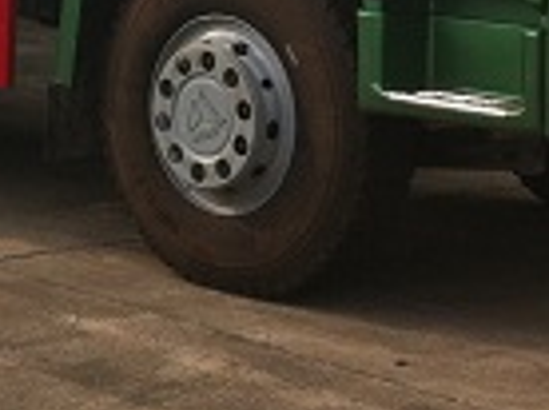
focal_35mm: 152
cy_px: -342
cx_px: 72
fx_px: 2406
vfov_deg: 9.3
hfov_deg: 12.9
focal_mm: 3.85
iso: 80
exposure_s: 1/686
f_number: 2.8
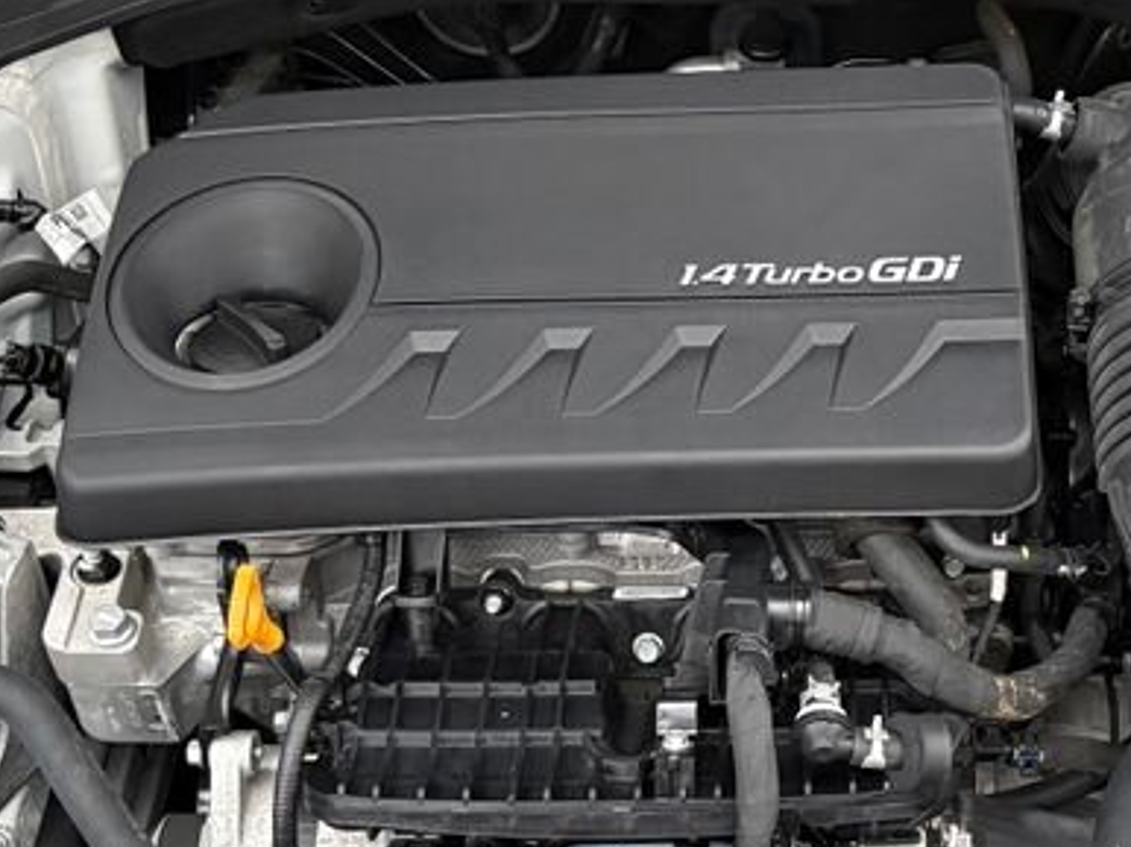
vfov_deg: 21.3
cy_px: 489
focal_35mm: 69
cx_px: 873
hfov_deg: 27.7
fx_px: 2253
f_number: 1.6
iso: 500
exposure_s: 1/56
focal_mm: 5.96
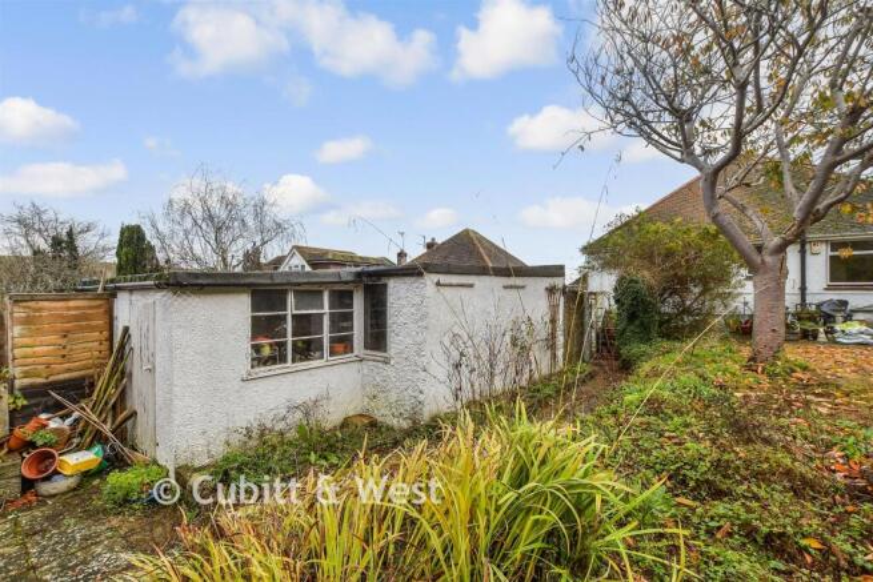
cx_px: 436
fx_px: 364
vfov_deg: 77.4
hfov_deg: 100.4
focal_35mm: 15
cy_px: 291
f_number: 8
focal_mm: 10
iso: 160
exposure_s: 1/100
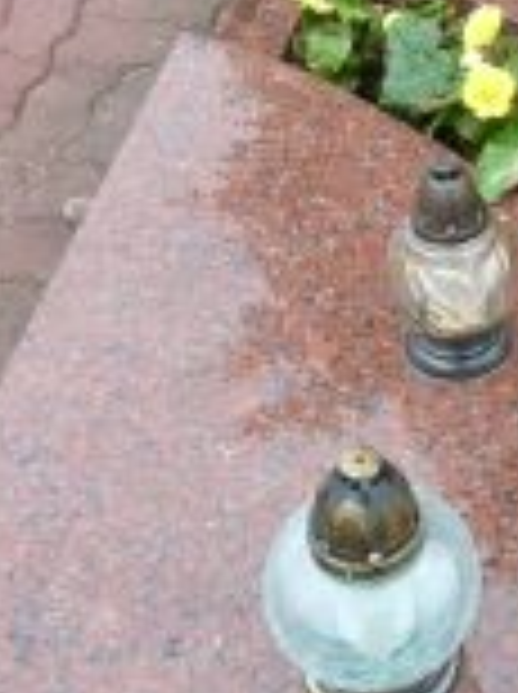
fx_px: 1561
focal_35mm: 78
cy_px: 54
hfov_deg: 18.3
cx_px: 536
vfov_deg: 24.3
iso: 80
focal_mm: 4.1
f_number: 3.3
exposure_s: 1/80
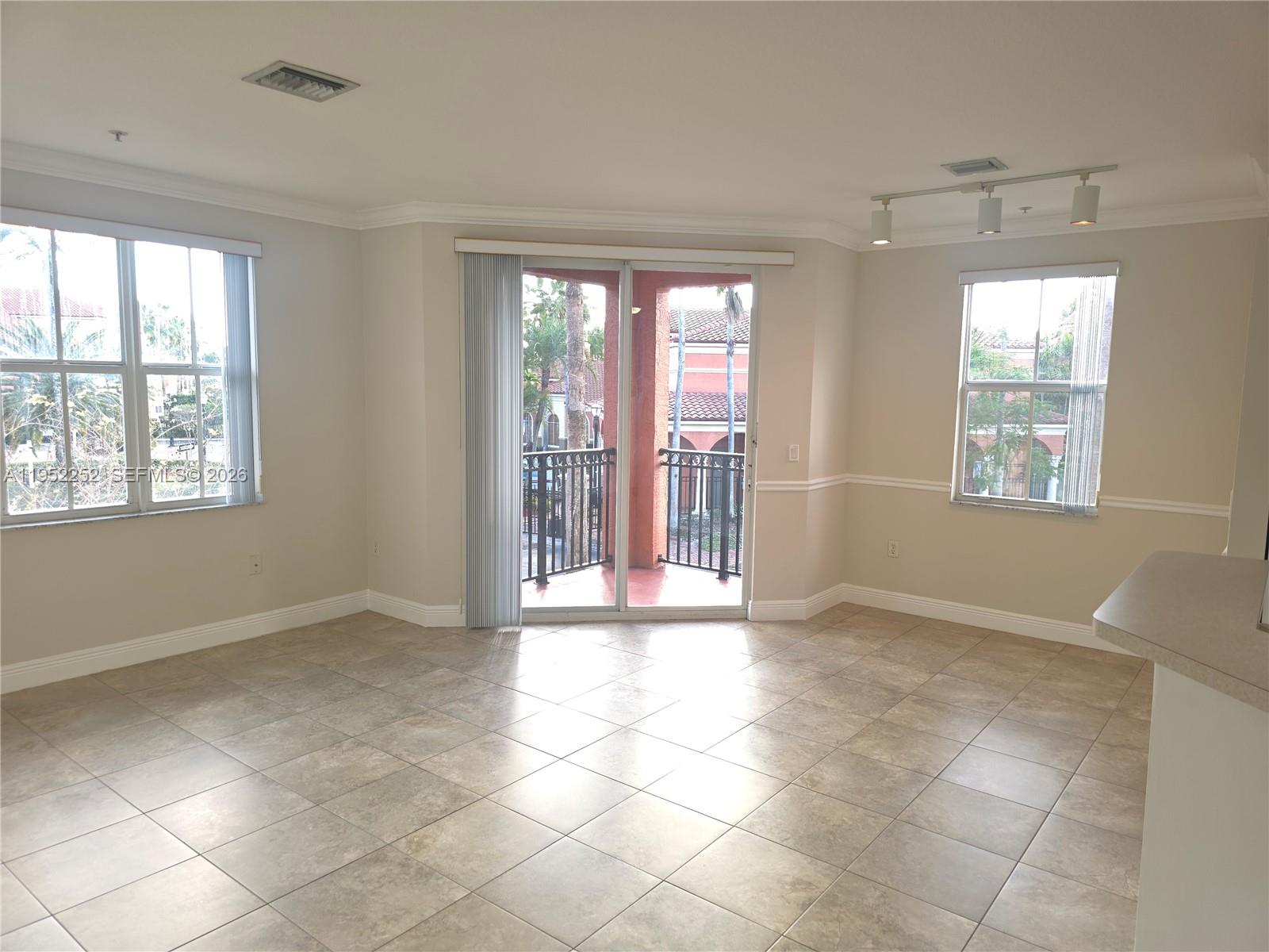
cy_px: 476
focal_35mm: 23
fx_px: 843
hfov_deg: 73.9
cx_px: 634
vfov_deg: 58.9
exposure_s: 1/15
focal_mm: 6.3
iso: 12
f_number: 1.7
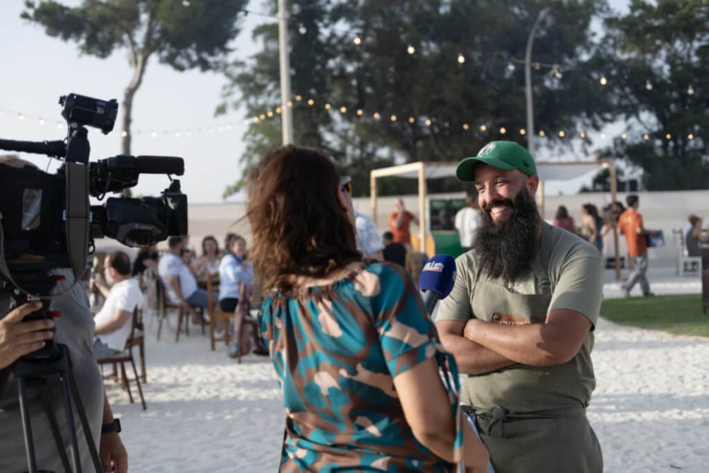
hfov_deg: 41.1
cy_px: 236
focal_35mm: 48
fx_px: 945
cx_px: 354
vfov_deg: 28.1
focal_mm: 48
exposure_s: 1/2000
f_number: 3.2
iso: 200
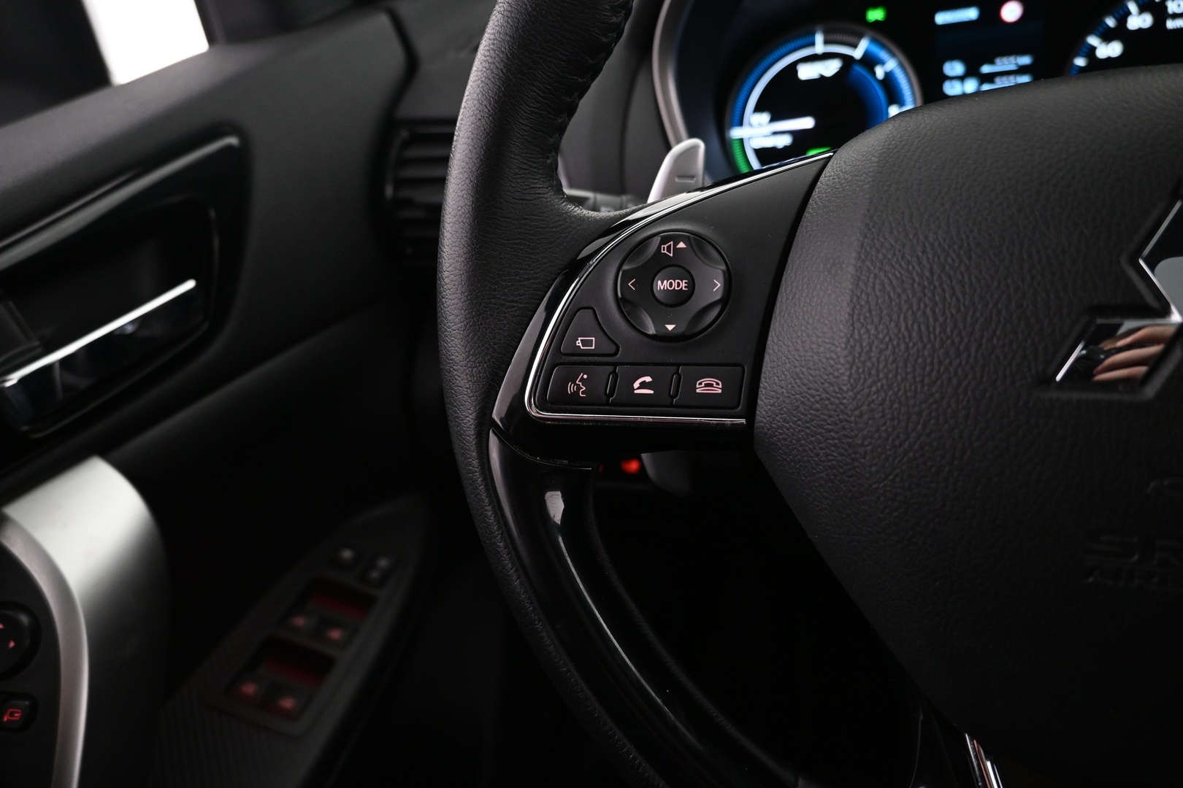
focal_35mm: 24
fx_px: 789
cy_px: 394
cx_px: 592
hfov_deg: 73.7
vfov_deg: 53.1
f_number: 3.5
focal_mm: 16
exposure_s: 1/25
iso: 1400
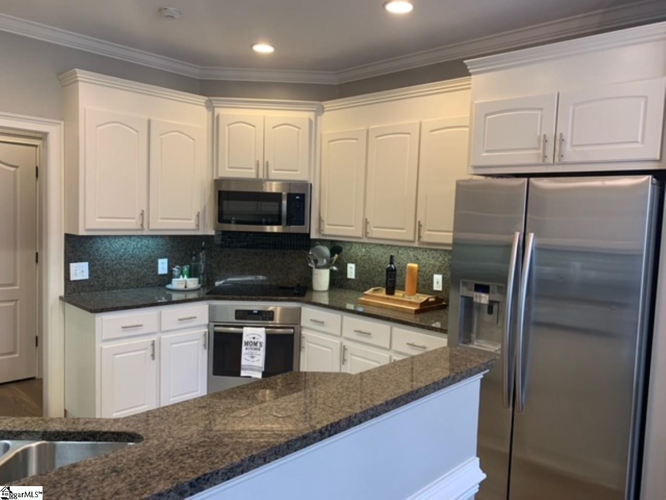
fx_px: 500
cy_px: 250
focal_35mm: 26
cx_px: 333
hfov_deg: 67.3
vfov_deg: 53.1
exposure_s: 1/60
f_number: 1.8
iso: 100
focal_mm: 4.25
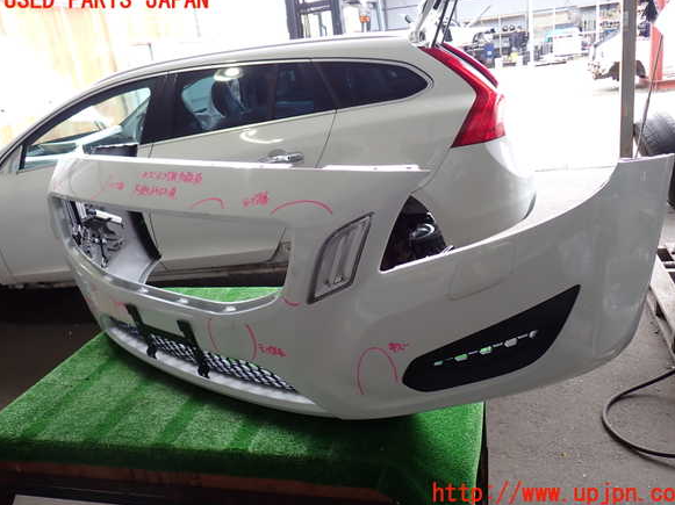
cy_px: 247
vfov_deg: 45.4
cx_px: 346
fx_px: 604
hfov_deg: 58.4
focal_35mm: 31
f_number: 2.3
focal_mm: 5.4
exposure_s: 1/60
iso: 125
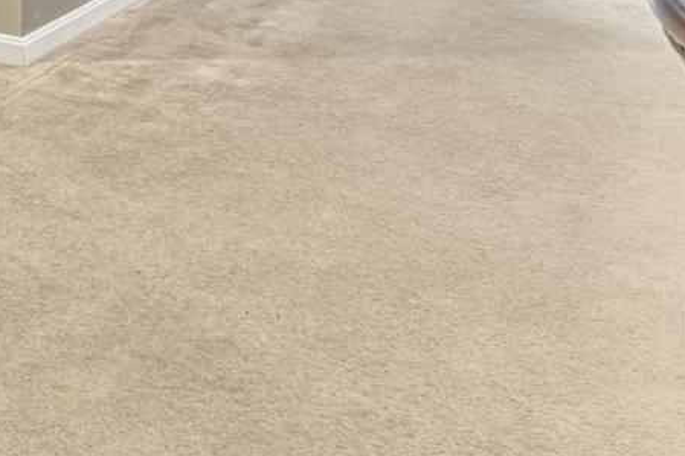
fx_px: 1388
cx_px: -360
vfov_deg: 15.9
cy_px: -355
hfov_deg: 22.4
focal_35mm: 73
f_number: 7.1
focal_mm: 16
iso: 1250
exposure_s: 1/13
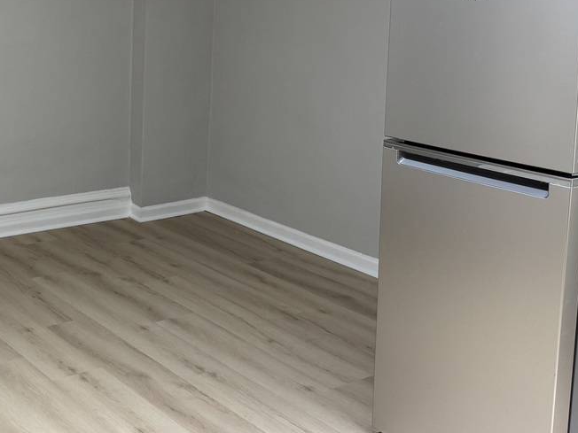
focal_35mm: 53
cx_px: 64
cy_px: 89
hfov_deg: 34.3
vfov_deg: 27.0
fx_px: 885
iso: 160
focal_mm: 6.76
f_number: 1.78
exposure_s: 1/60
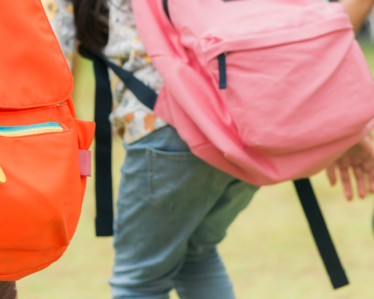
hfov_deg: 9.7
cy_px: 60
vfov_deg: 7.8
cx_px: 95
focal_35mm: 198
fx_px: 2192
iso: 320
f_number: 4.5
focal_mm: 105
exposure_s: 1/400
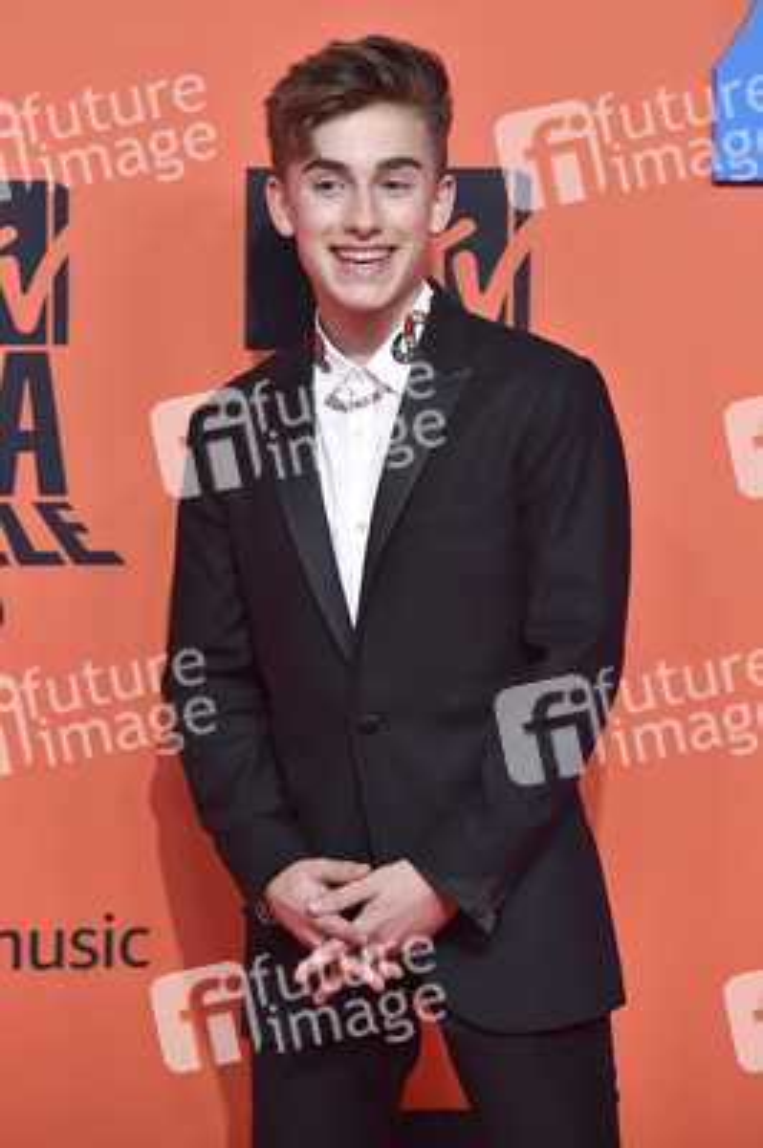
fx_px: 4617
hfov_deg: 9.4
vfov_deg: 14.2
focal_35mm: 145
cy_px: 574
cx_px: 382
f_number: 4.5
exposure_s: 1/250
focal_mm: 145
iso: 1600
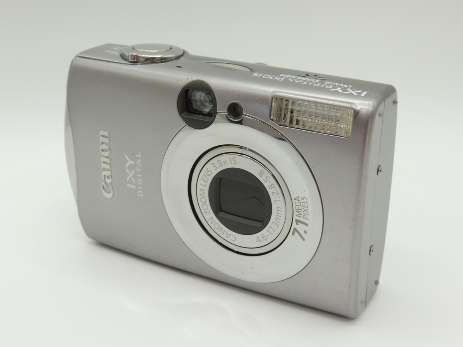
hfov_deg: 38.2
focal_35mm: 50
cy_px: 174
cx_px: 232
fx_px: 669
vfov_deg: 29.1
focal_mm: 8.9
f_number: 5.7
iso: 100
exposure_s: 1/15
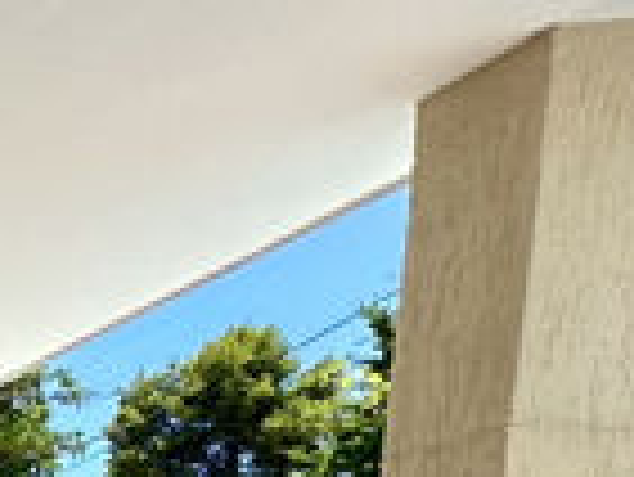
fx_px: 1283
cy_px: 900
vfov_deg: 16.8
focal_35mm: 70
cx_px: -717
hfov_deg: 17.3
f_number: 2.2
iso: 50
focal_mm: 2.22
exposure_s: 1/785
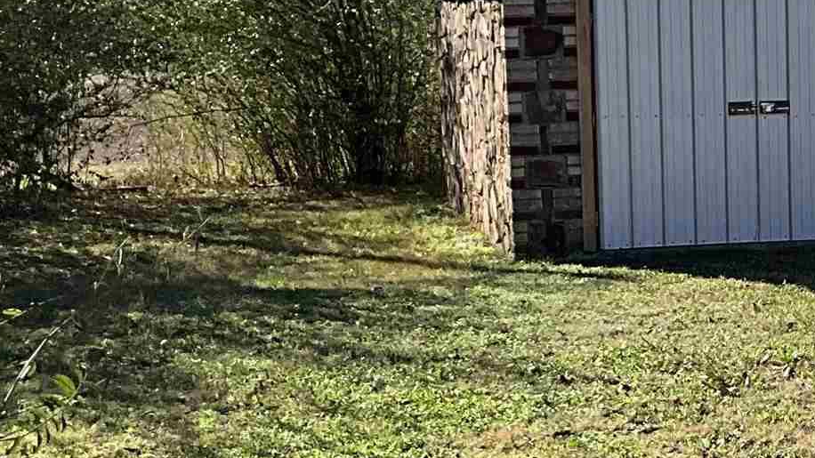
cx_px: 797
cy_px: 290
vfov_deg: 11.4
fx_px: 2290
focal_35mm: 106
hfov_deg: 19.6
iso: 25
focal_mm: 3
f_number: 1.8
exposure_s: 1/1412
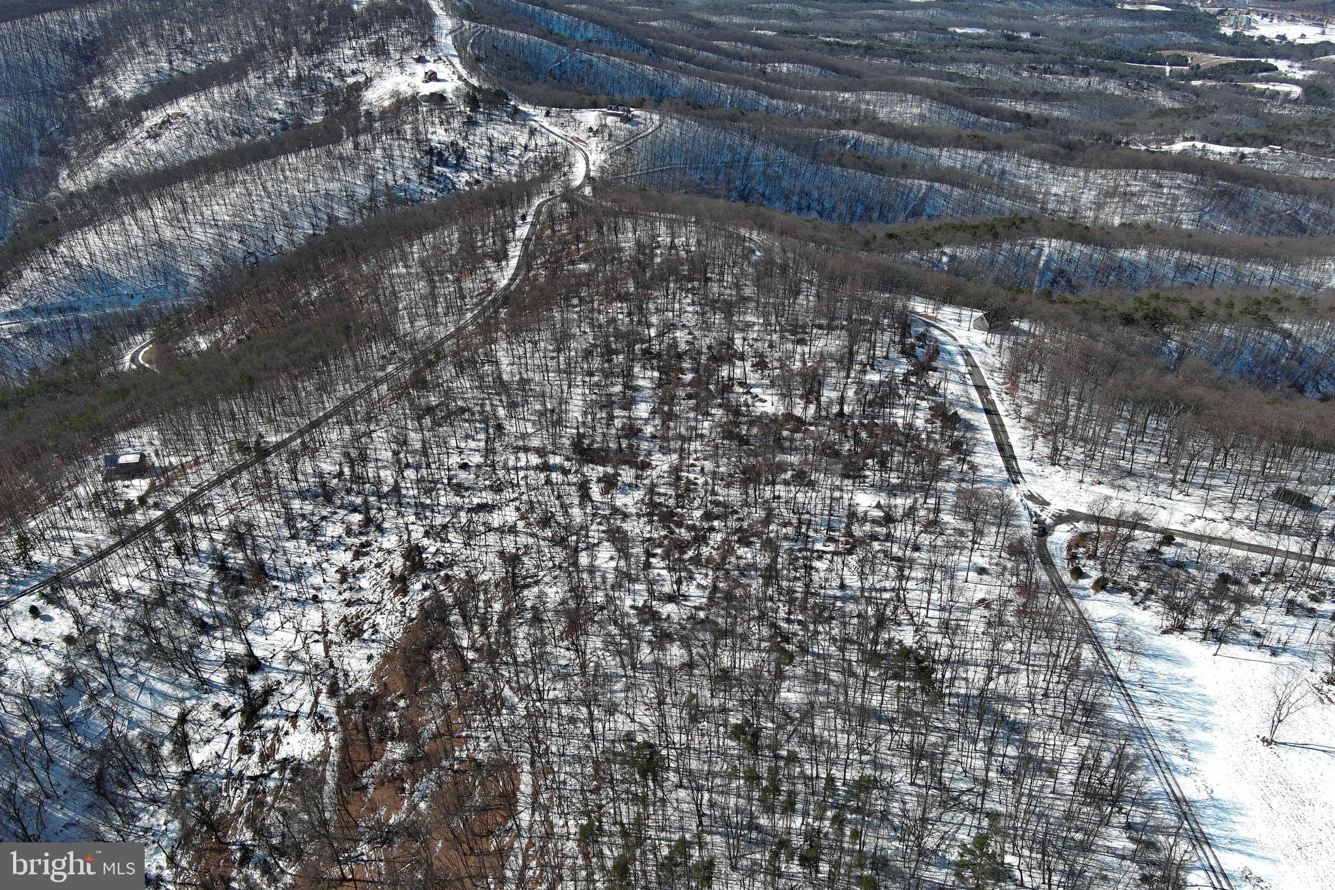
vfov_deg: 45.0
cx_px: 668
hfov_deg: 63.7
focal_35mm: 29
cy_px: 445
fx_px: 1075
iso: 100
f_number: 2.8
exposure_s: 1/1337
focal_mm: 10.57
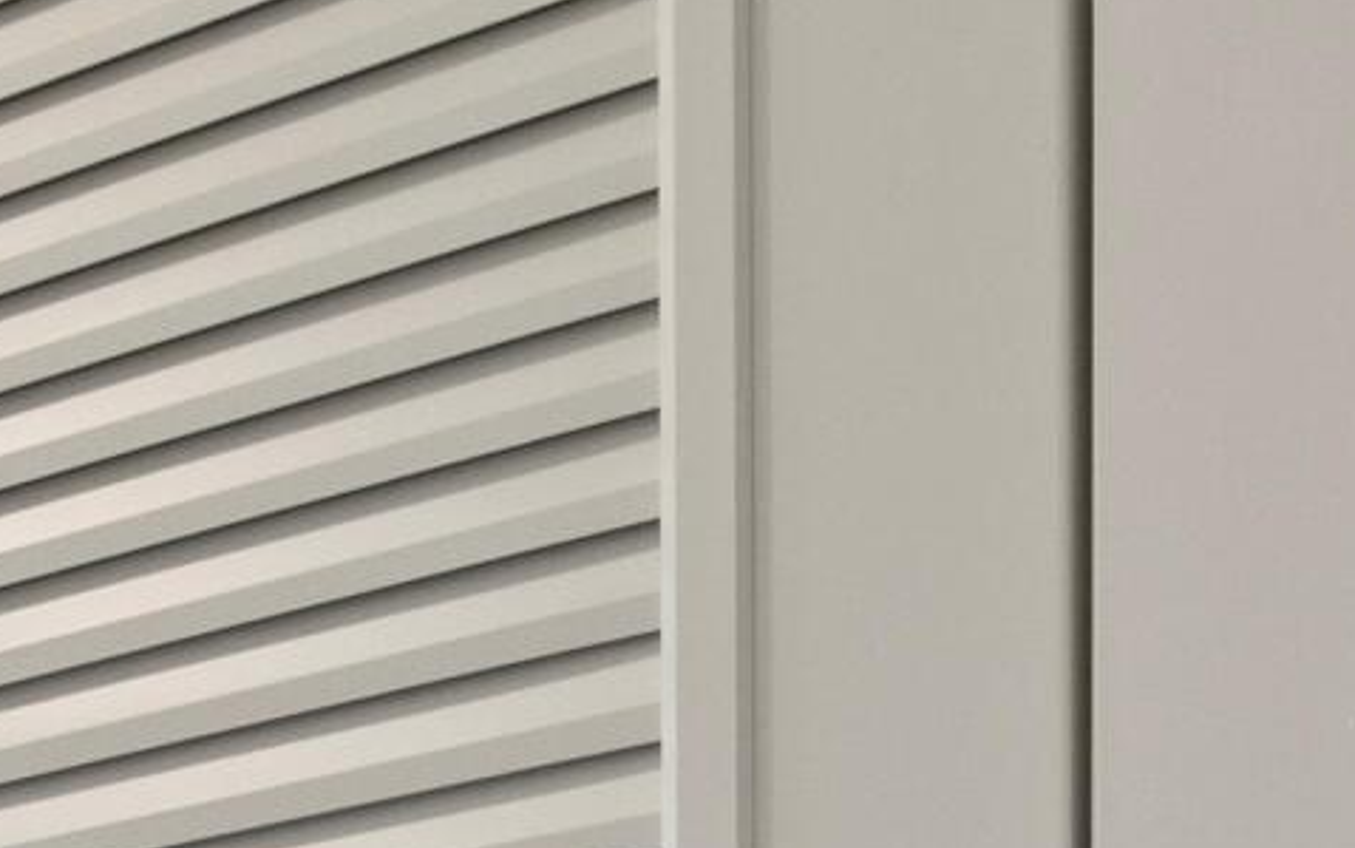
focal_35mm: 115
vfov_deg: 10.0
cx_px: -486
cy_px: 1997
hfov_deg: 16.9
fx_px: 4248
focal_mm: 12
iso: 400
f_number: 8
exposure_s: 1/15
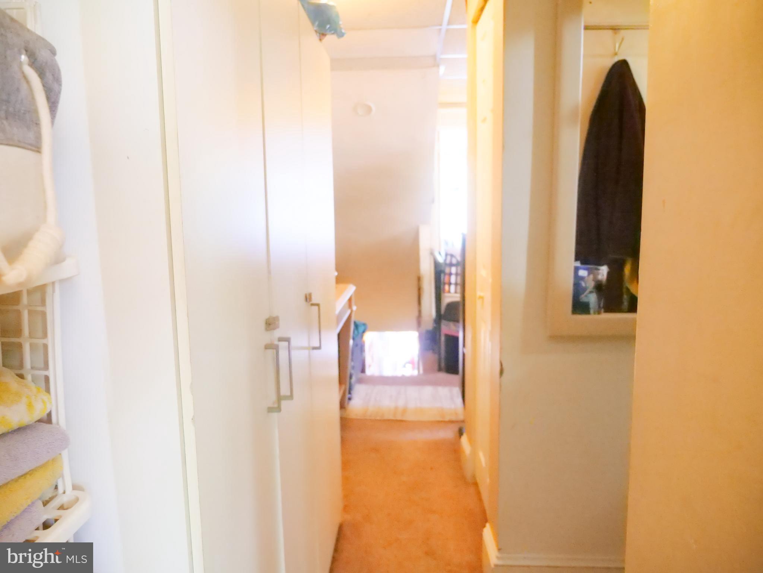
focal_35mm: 24
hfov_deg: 71.6
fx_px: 529
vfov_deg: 56.8
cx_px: 382
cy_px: 286
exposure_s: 1/60
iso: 3200
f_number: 2.8
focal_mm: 12
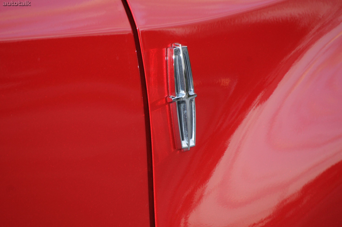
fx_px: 2847
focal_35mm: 300
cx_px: 171
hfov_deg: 6.9
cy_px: 114
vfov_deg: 4.6
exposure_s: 1/60
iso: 500
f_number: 8
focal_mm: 200
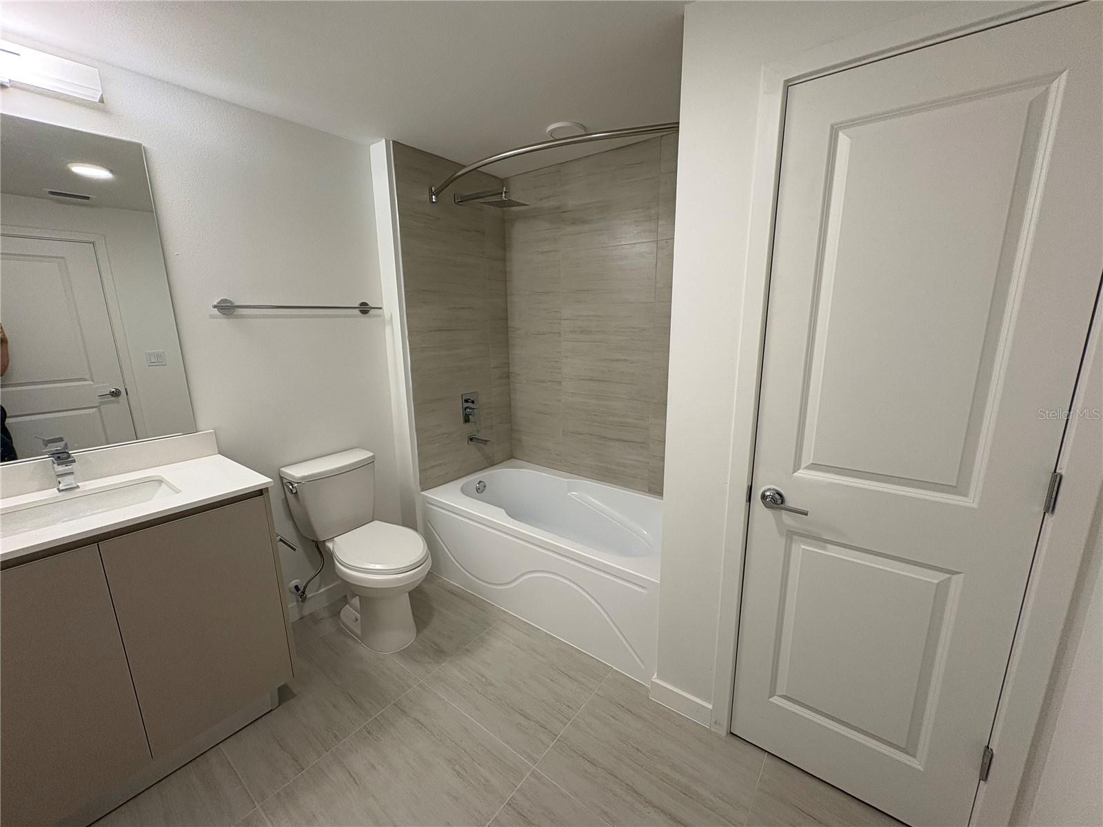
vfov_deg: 85.7
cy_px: 414
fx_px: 446
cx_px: 552
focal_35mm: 14
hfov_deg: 102.1
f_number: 2.2
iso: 125
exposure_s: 1/60
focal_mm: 2.22
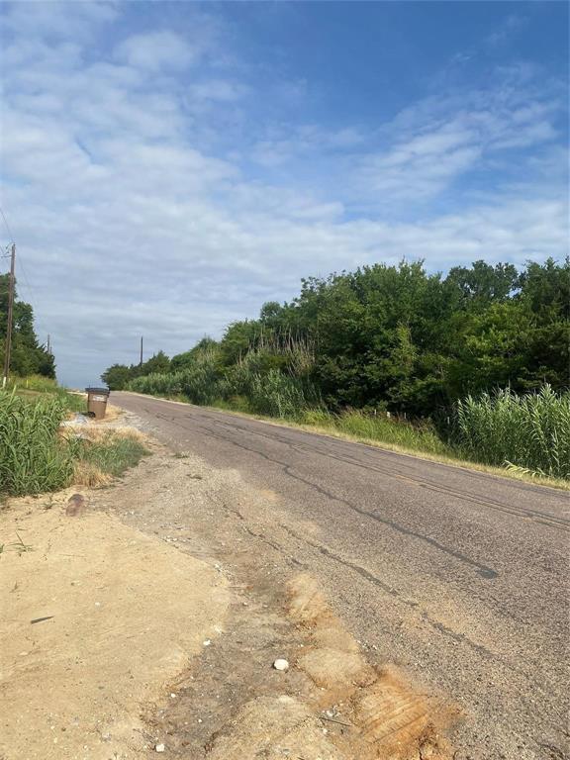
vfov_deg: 67.3
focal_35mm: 26
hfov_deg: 53.1
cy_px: 380
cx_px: 285
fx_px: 571
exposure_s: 1/4274
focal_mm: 4.25
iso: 32
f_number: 1.8
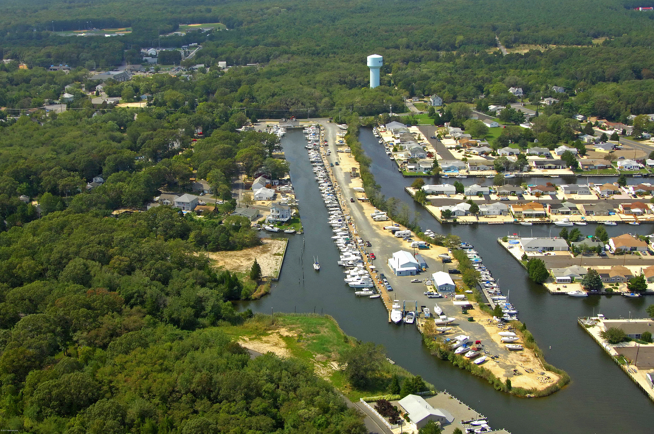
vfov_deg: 31.8
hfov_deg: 46.4
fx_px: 762
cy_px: 217
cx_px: 327
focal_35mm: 42
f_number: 7.1
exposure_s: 1/1000
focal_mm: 28
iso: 400
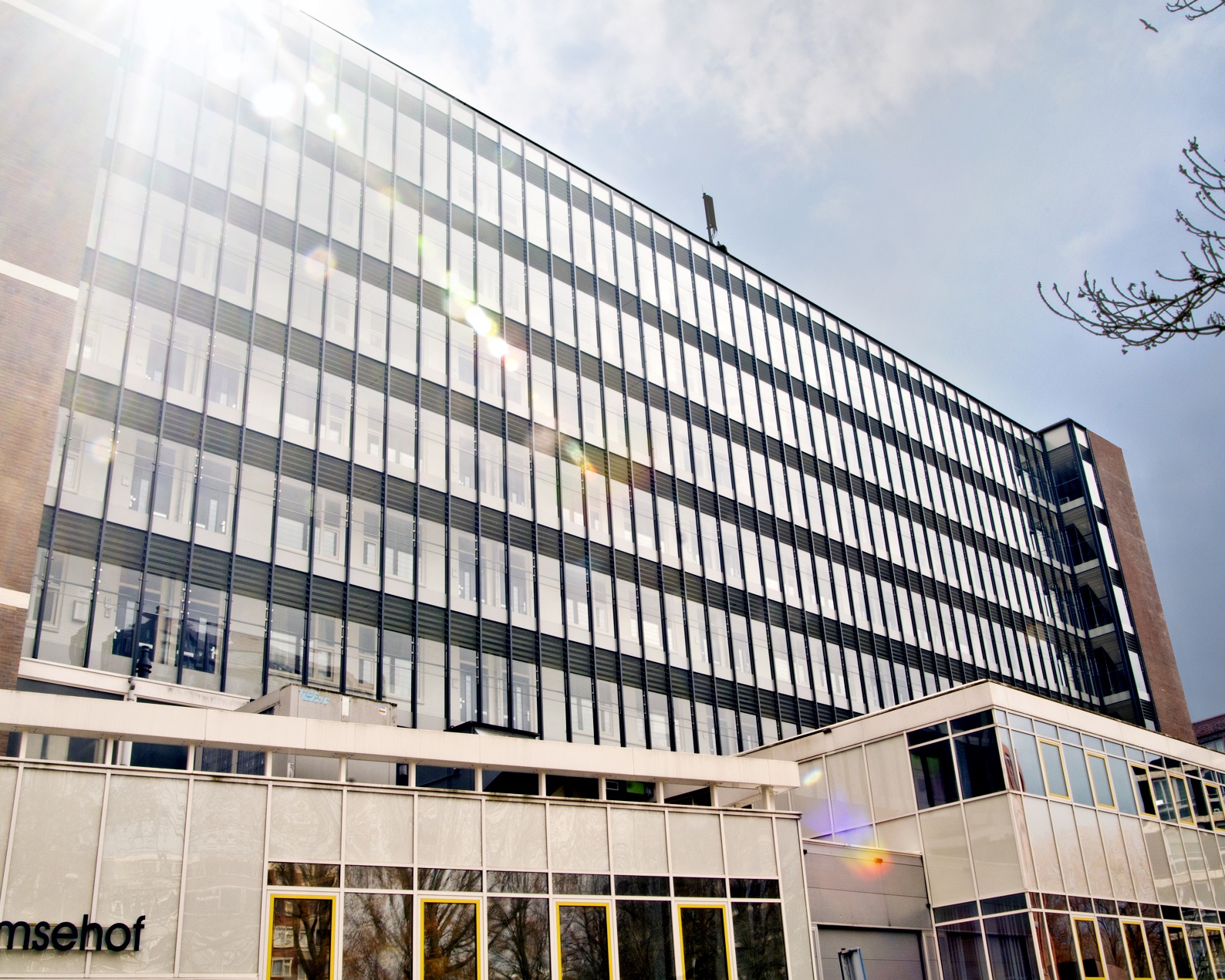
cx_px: 616
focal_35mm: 34
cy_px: 489
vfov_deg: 43.3
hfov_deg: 52.8
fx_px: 1233
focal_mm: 20
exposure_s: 1/160
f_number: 22
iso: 100
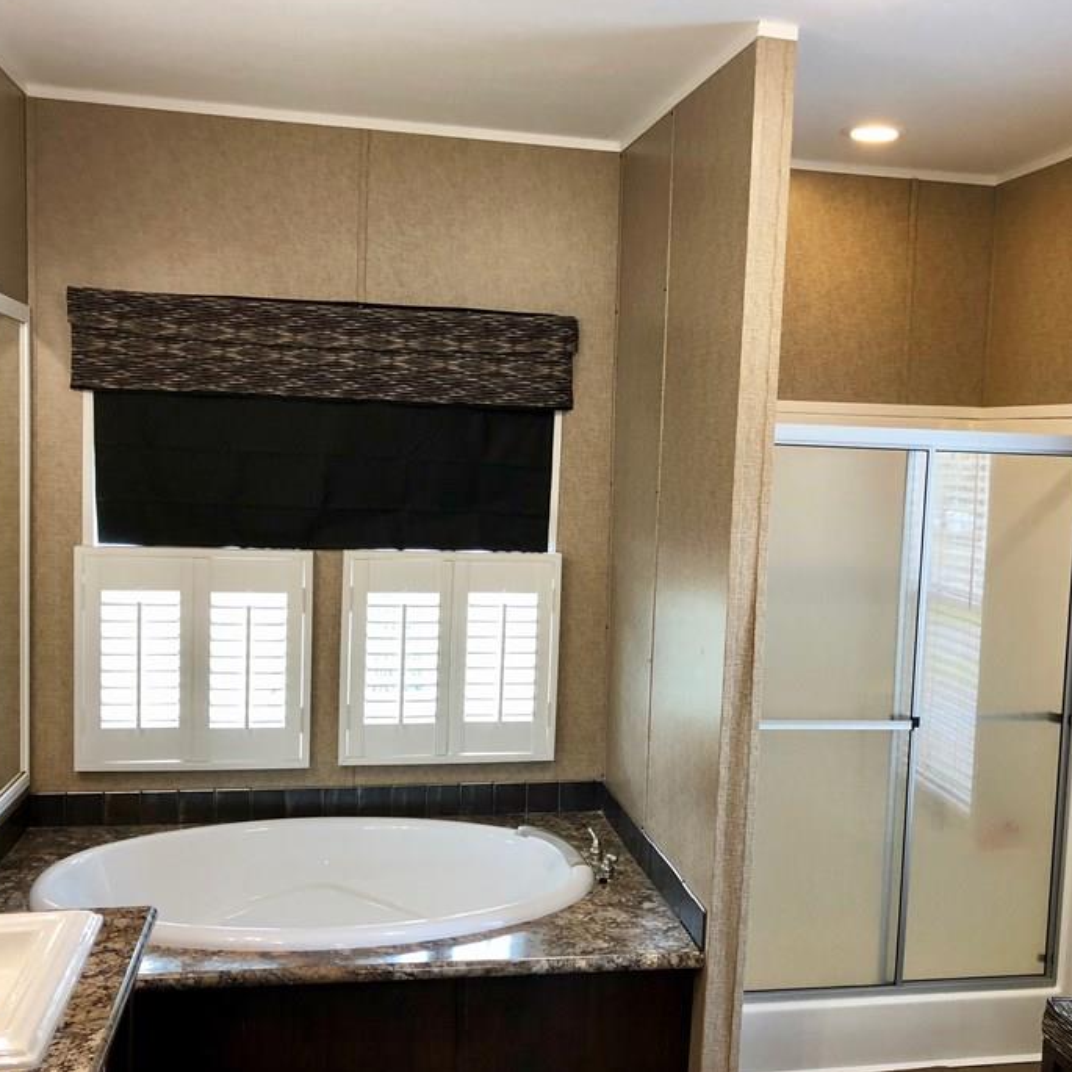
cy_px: 567
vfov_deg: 44.9
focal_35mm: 37
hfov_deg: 44.7
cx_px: 631
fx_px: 1296
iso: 40
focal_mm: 4
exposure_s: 1/20
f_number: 1.8
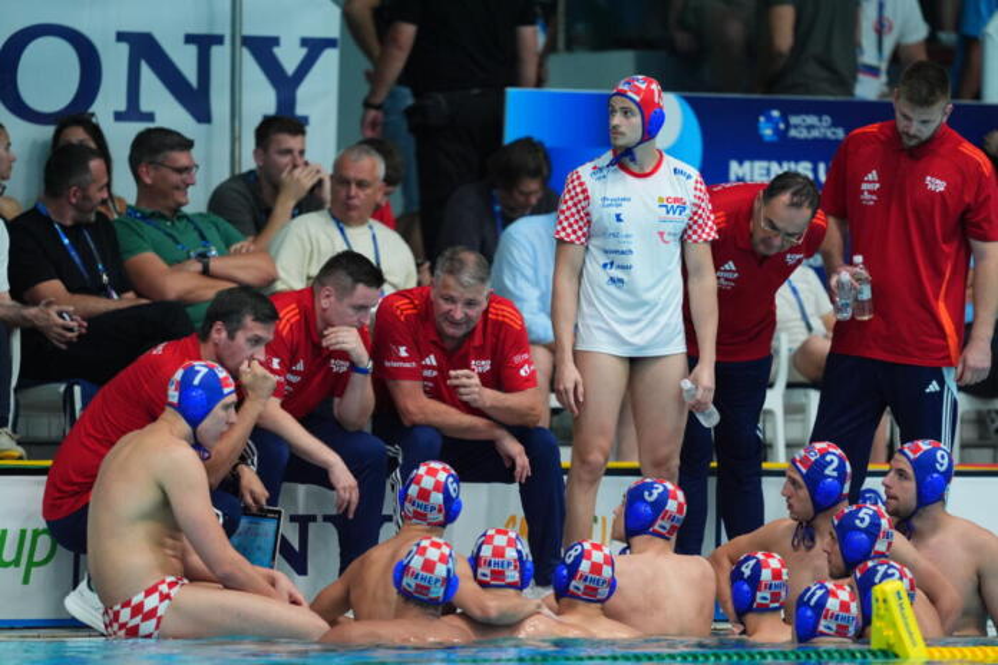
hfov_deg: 5.2
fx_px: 11088
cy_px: 332
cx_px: 499
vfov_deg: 3.4
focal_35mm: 400
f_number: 2.8
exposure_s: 1/2000
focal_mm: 400
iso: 2500
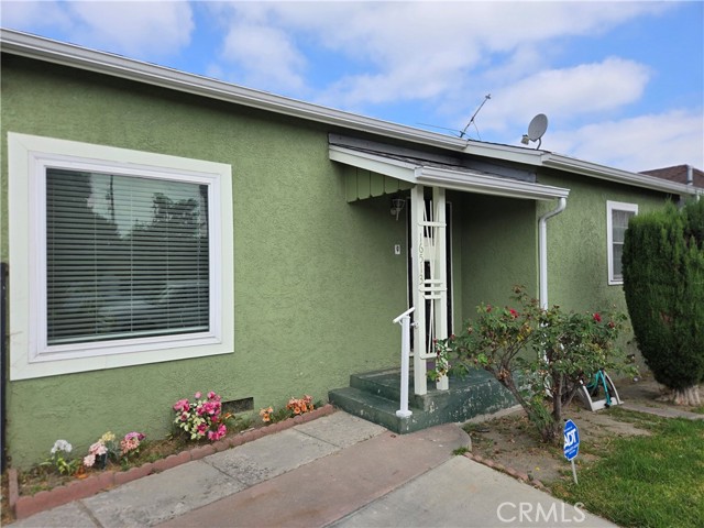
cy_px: 264
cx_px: 352
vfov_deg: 58.9
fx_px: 468
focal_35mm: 23
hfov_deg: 73.9
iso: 25
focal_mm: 5.4
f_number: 1.8
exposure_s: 1/1410
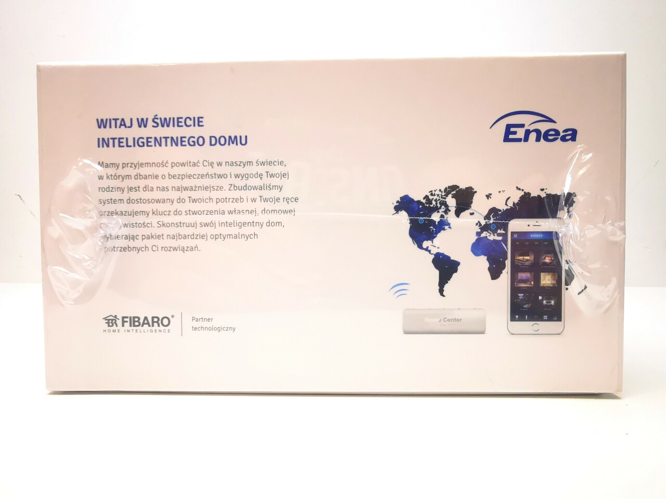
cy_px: 250
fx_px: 519
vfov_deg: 51.4
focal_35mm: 27
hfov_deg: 65.3
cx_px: 333
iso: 80
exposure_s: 1/100
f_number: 2.2
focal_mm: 2.26
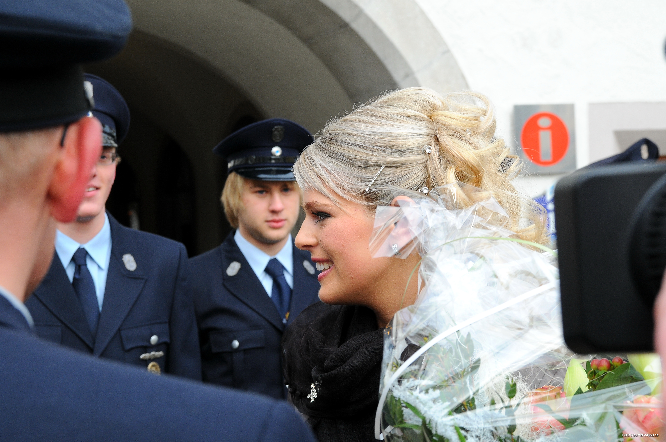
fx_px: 1386
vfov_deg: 18.1
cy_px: 221
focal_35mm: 75
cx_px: 333
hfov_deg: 27.0
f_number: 7.1
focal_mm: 50
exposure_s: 1/200
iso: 400
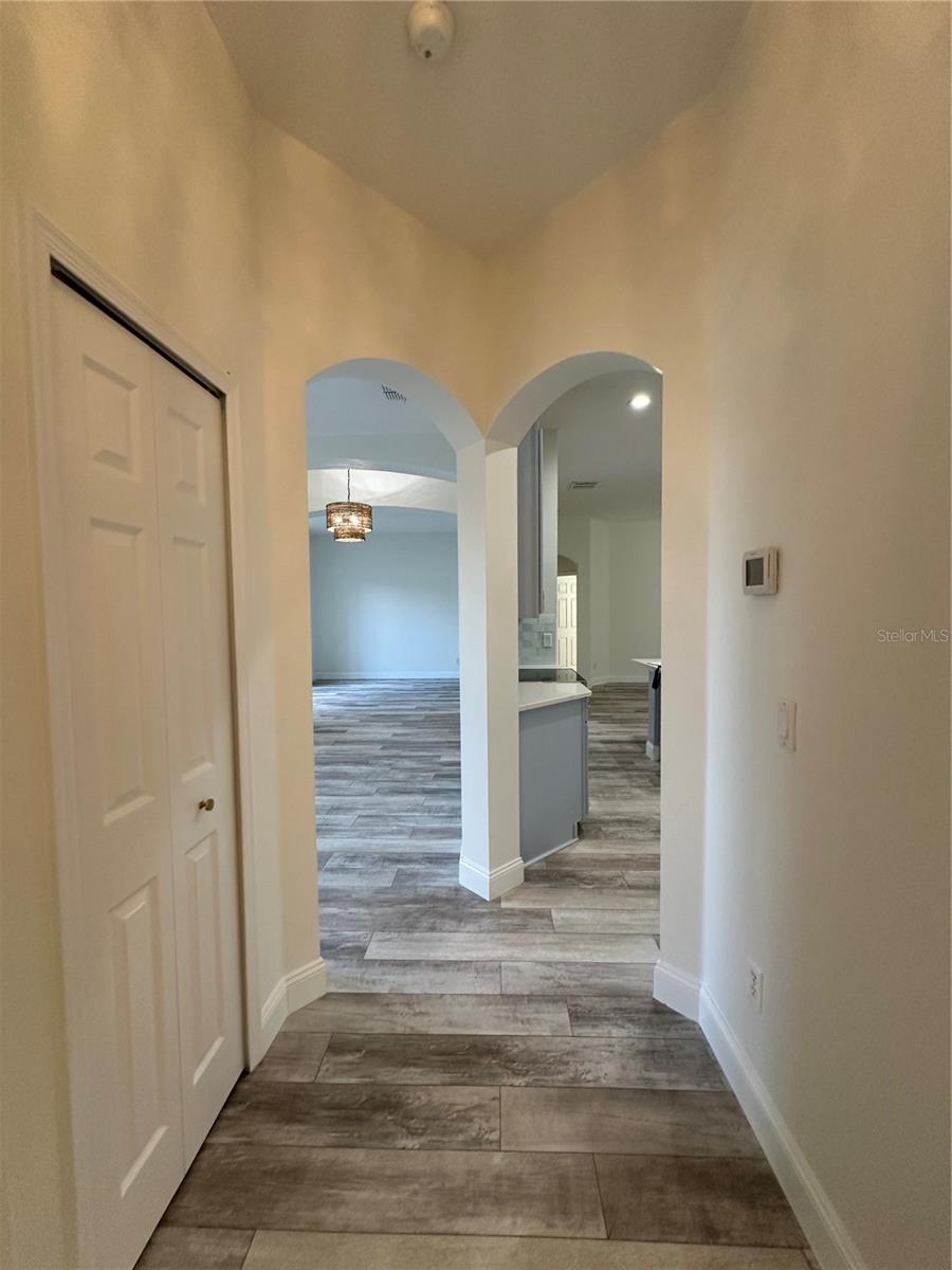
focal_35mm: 14
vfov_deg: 102.1
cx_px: 476
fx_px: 513
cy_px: 635
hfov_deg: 85.7
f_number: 2.2
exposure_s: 1/120
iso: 250
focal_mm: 2.22
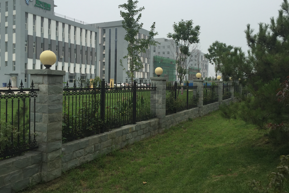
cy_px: 88
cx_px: 145
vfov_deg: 42.3
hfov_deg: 60.3
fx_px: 249
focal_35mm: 31
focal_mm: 4.15
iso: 32
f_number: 2.2
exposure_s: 1/860
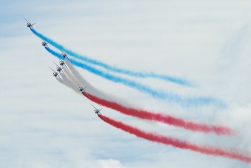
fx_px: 2618
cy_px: 84
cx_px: 126
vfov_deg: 3.7
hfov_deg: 5.5
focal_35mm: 375
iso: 360
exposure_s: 1/750
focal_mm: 250
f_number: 9.5
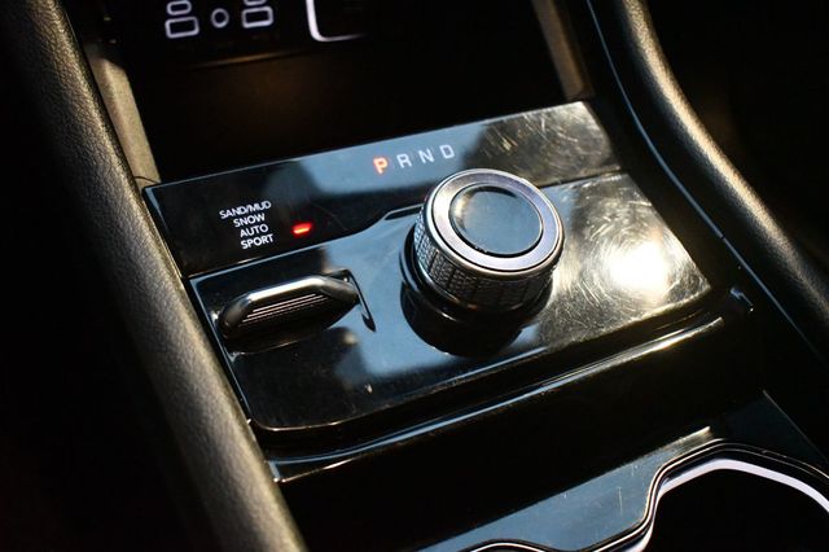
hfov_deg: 53.2
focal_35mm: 36
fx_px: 829
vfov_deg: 36.8
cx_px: 414
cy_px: 276
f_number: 4
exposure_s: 1/50
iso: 12800
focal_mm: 24
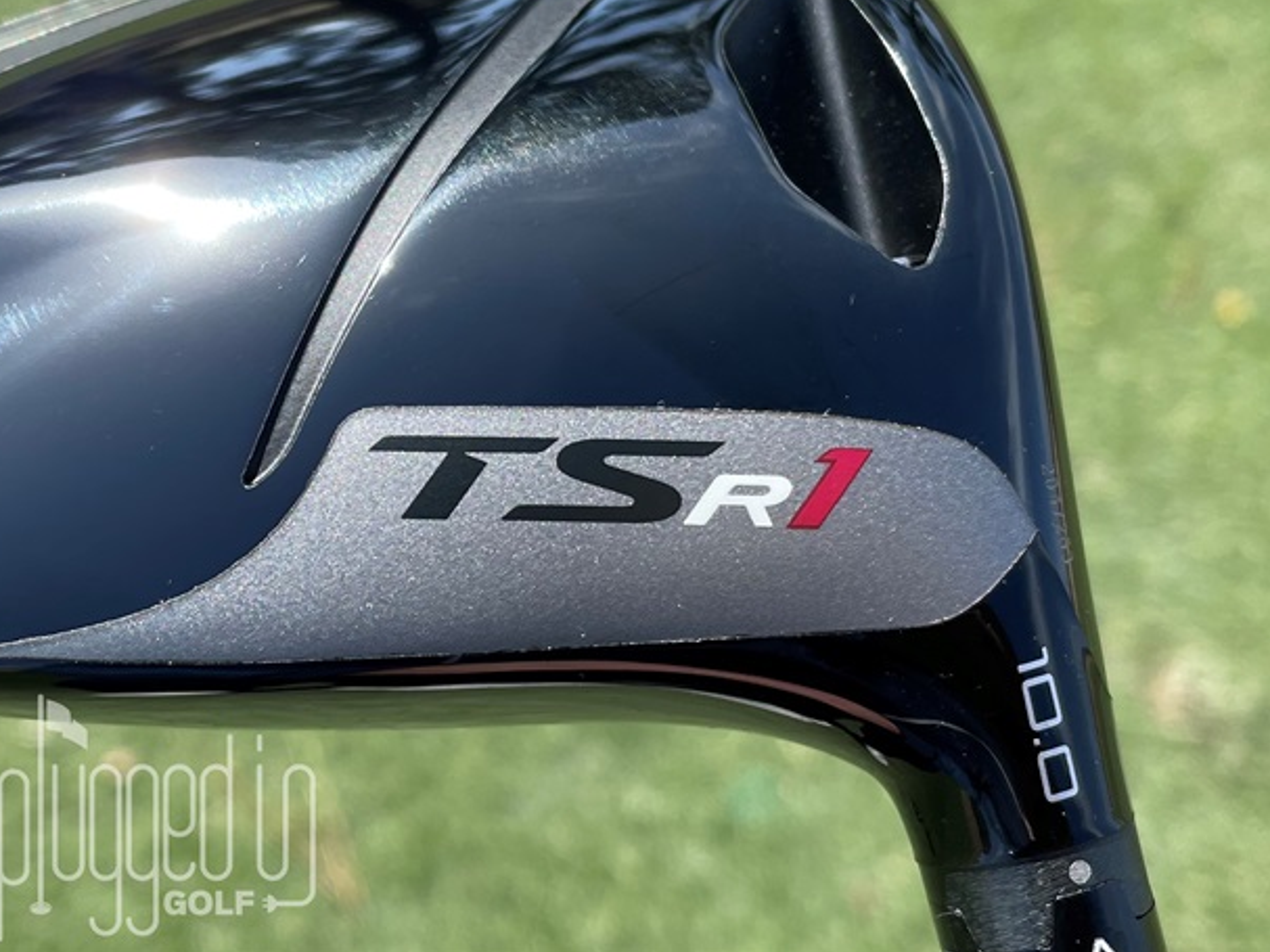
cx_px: 628
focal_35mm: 27
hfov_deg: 65.3
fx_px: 990
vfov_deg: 51.3
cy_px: 467
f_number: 1.6
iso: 32
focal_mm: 4.2
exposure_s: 1/1304
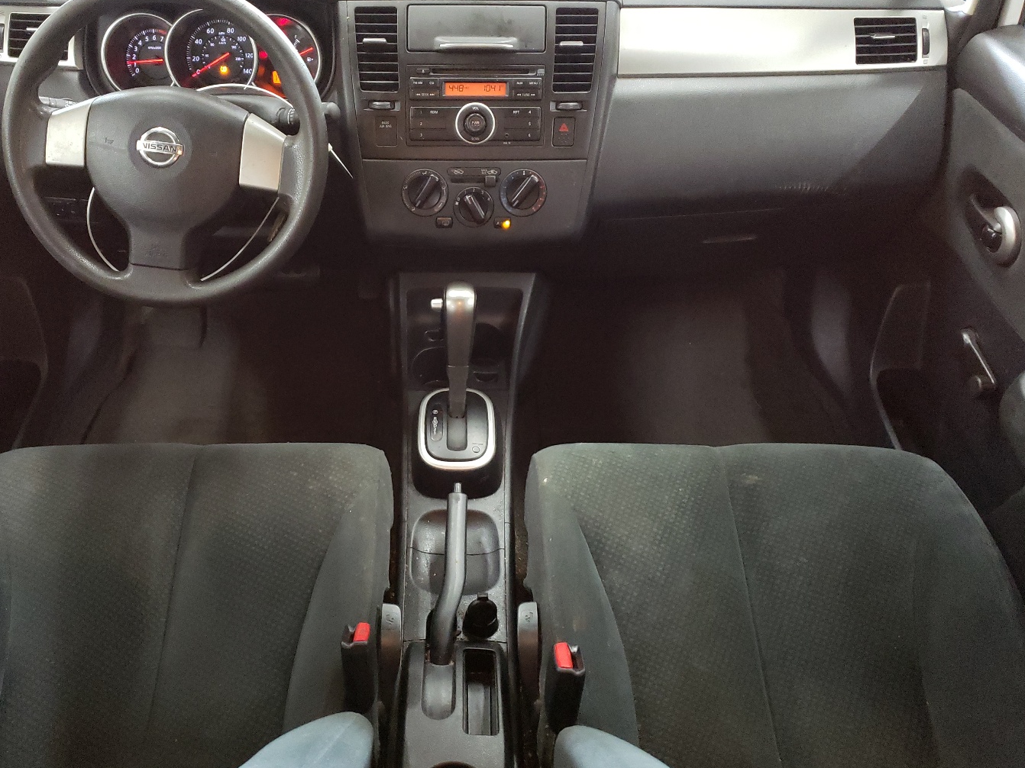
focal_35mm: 31
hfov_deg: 58.2
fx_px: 918
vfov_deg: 45.4
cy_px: 362
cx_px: 452
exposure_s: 1/24
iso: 439
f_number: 1.5
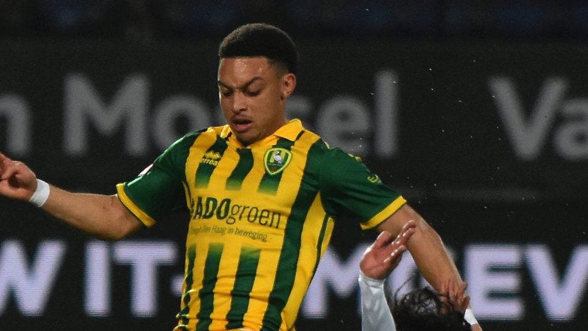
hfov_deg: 3.5
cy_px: 371
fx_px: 9571
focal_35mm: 614
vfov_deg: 2.0
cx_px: 201
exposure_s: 1/1000
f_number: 2.8
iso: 2000
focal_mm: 190
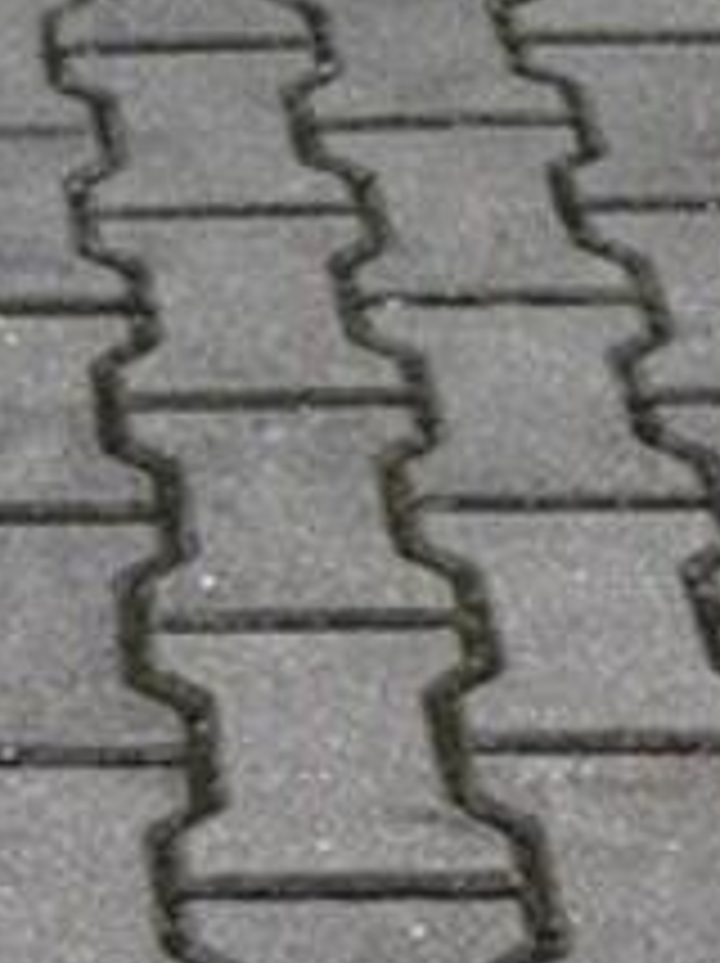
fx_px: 4863
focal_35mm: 175
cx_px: -369
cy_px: -1436
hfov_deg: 8.3
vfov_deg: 9.8
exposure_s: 1/295
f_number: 1.6
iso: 50
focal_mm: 5.96
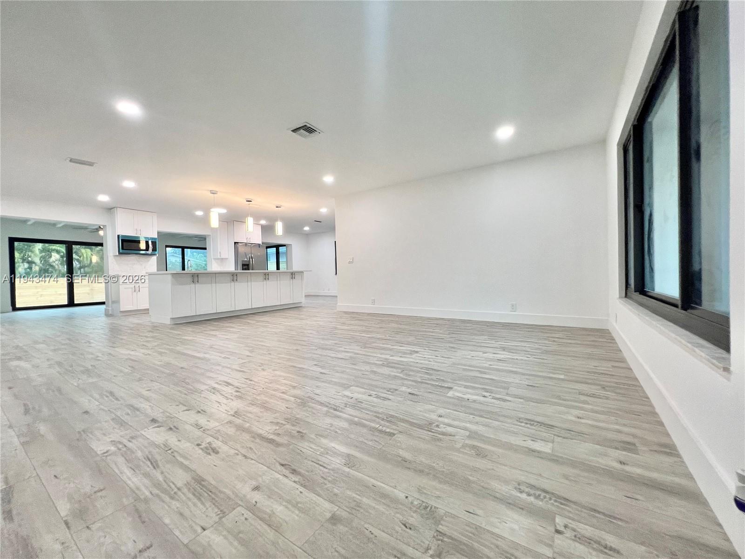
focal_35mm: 13
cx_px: 372
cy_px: 280
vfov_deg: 89.9
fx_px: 280
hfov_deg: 106.2
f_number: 1.8
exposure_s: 1/120
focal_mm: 1.57
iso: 160
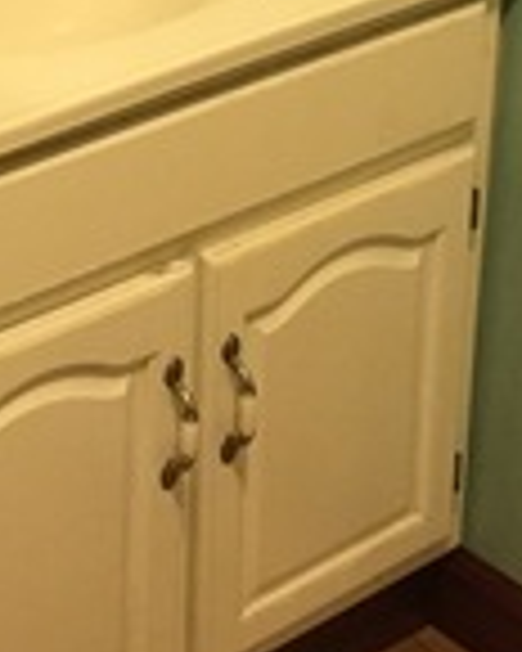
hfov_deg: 13.5
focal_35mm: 113
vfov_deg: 16.2
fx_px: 2182
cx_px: 25
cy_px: -162
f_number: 2.2
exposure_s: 1/15
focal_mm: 4.15
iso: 250
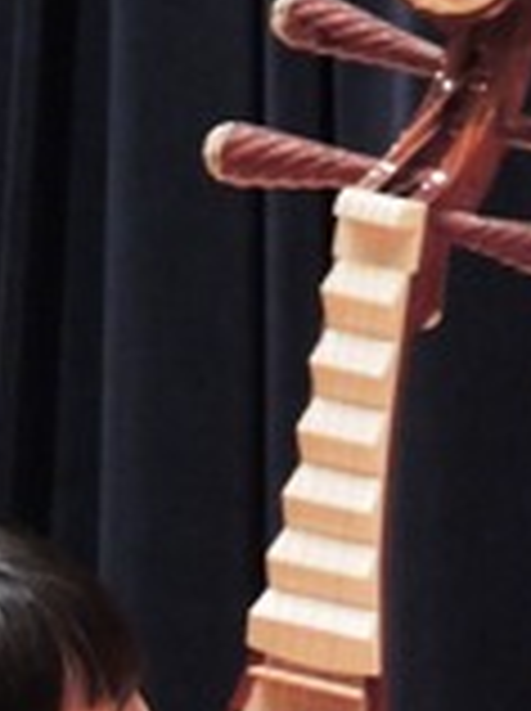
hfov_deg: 1.0
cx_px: 142
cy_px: 945
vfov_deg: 1.3
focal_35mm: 1492
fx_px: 30599
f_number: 4.9
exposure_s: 1/40
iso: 800
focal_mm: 83.8
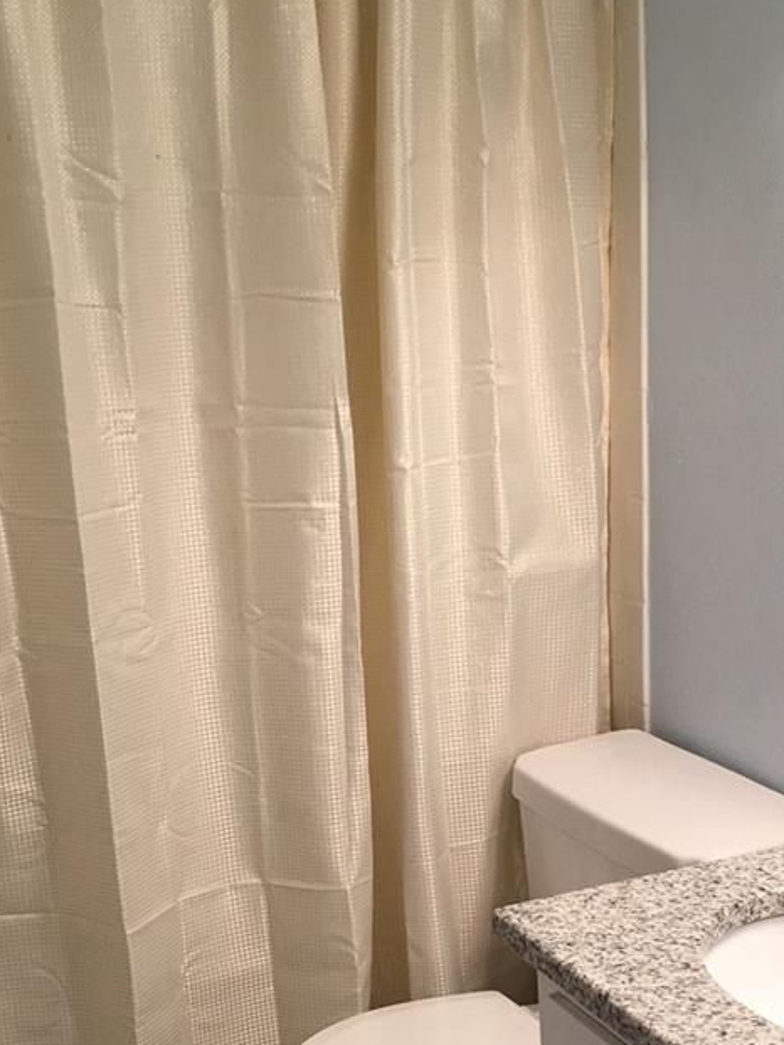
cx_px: 479
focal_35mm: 56
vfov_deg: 33.5
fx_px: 1691
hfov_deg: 26.0
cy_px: 814
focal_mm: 4.15
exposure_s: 1/15
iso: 32
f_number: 2.2
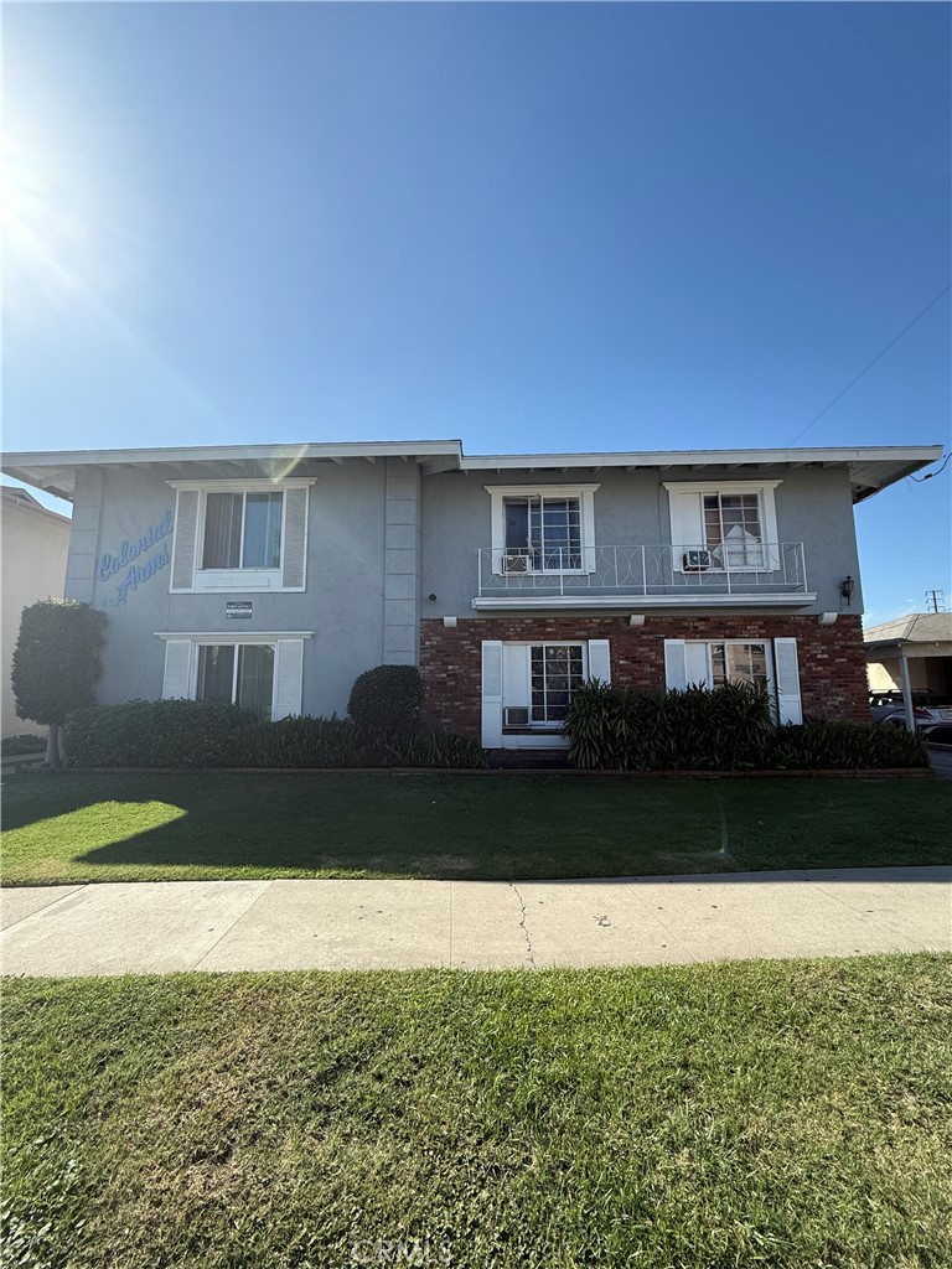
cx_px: 476
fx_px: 513
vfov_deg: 102.1
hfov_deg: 85.7
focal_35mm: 14
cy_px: 634
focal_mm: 2.22
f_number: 2.2
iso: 50
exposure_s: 1/1399
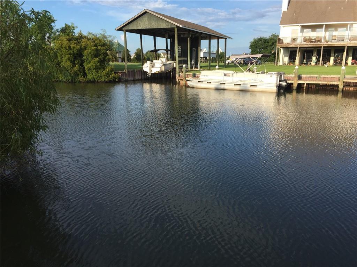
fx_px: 299
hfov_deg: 61.7
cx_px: 178
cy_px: 134
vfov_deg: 48.2
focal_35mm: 29
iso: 32
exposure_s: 1/989
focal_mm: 4.15
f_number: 2.2
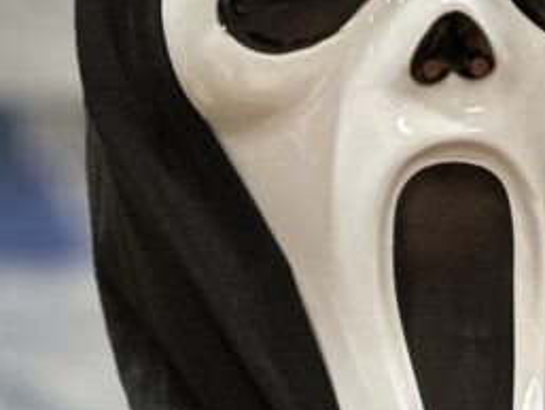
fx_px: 4836
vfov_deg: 4.8
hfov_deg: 6.4
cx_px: 882
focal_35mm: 307
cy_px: 217
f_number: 2.8
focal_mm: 9
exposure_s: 1/33
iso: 250
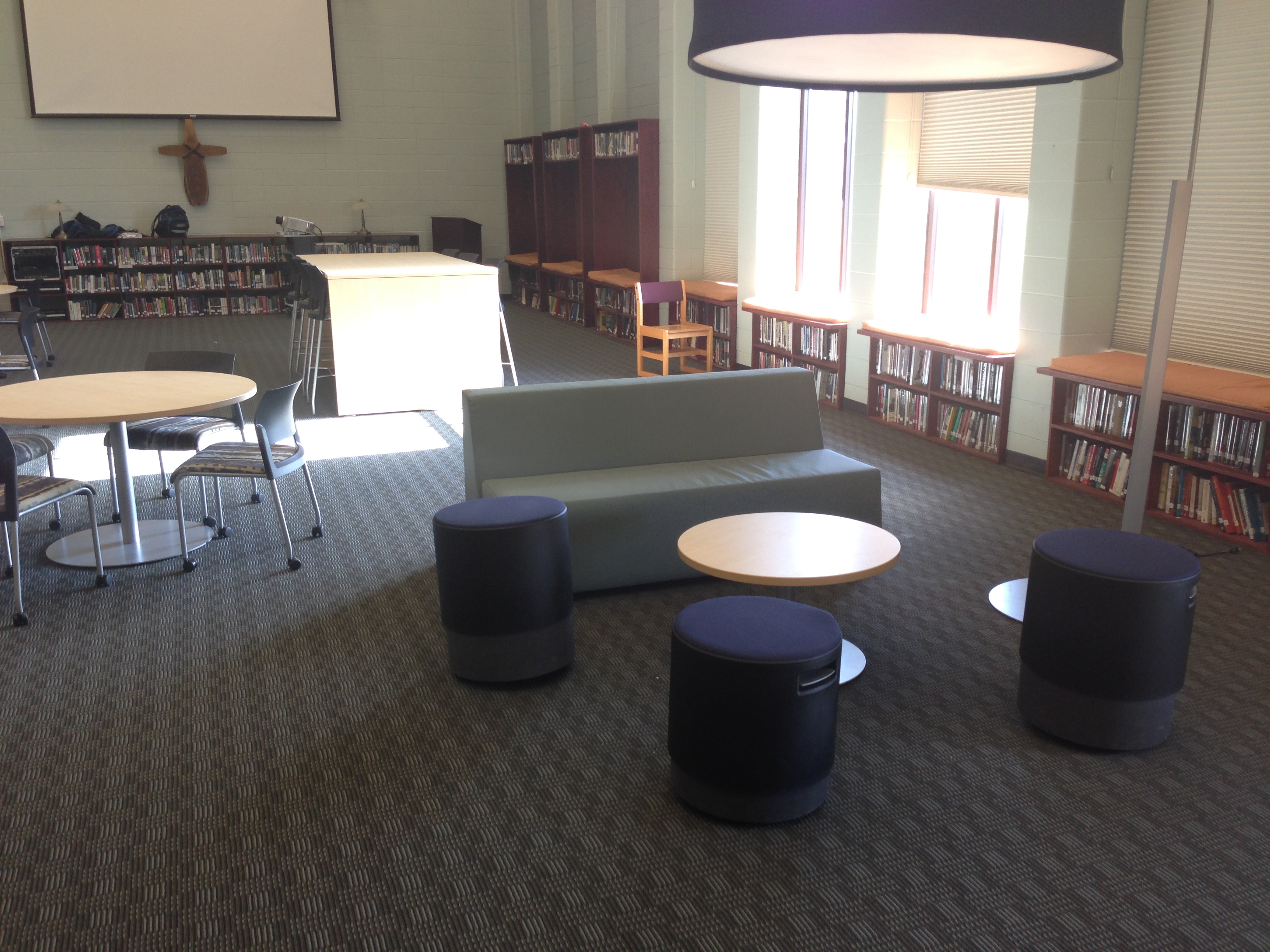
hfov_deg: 55.4
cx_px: 635
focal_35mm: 33
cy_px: 476
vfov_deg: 42.9
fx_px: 1211
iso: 50
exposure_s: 1/20
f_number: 2.4
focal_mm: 4.12
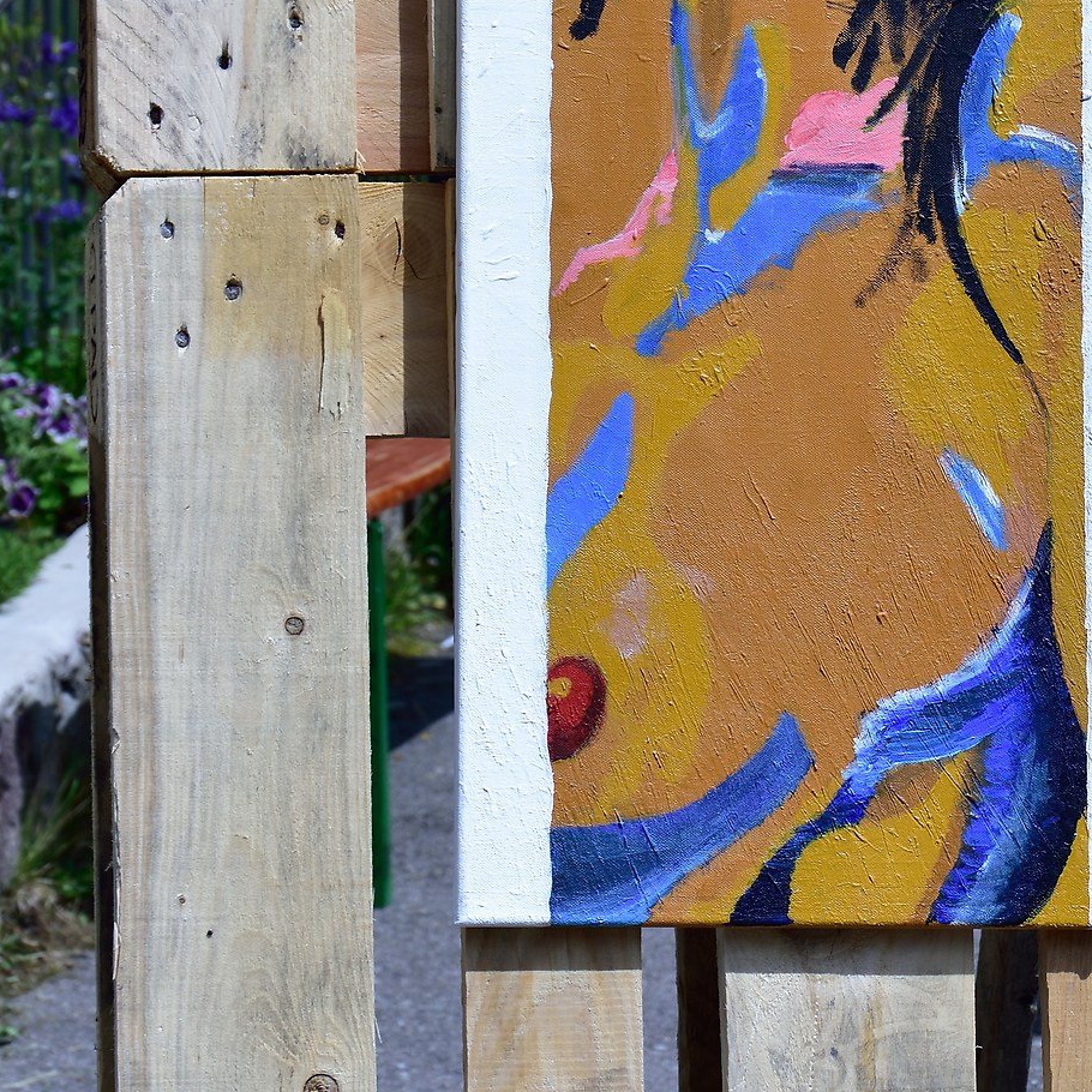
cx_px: 794
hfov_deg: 9.0
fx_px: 6960
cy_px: 229
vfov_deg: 9.0
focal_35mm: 195
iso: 100
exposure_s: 1/400
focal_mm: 58
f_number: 8
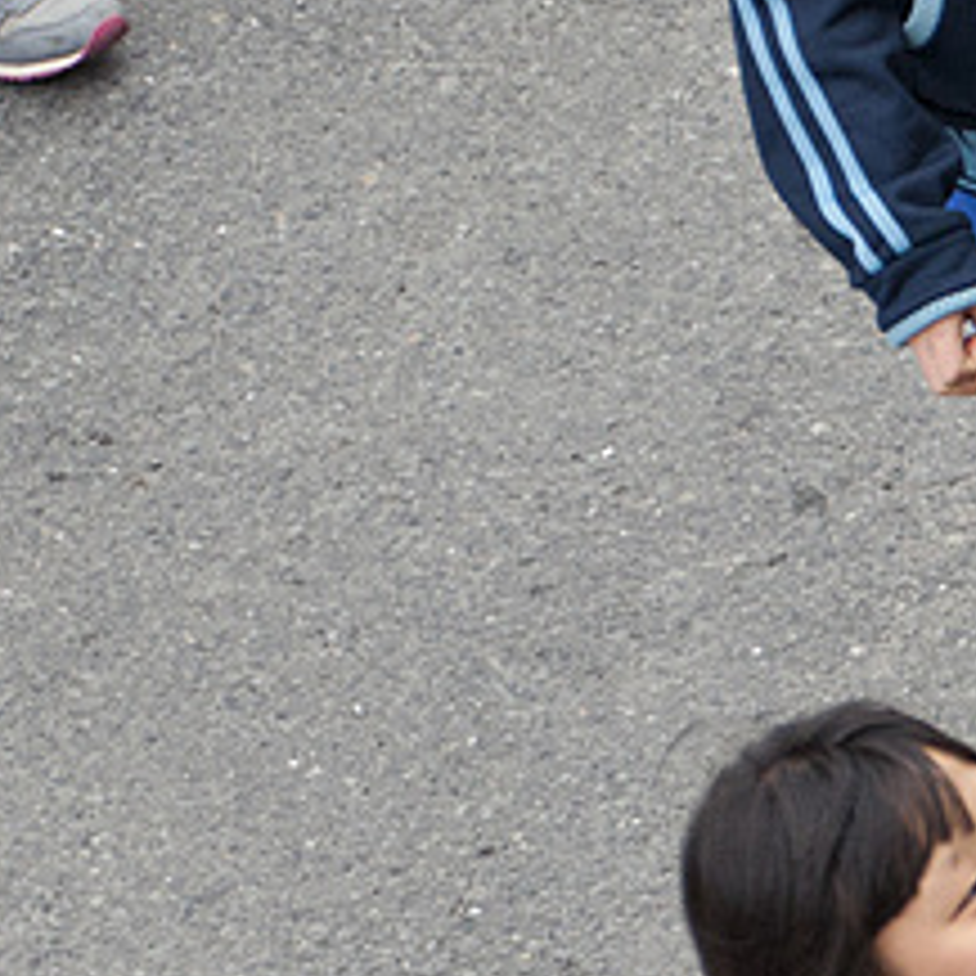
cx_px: 1732
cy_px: 787
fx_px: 20958
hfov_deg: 2.7
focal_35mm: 657
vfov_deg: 2.7
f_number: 5.6
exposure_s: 1/640
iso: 400
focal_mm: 140
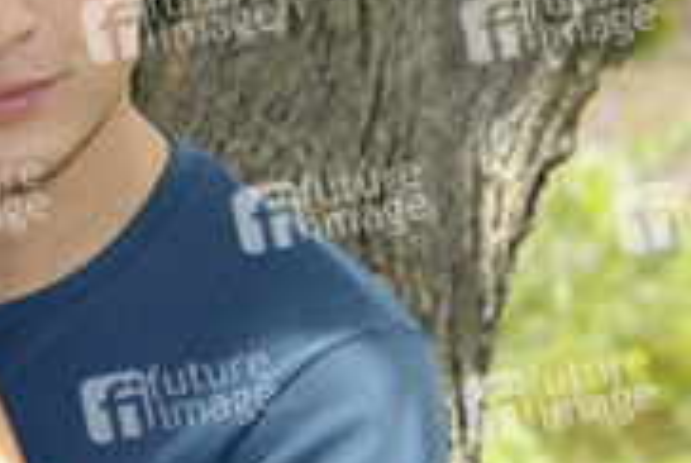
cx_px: -156
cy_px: 114
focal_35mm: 258
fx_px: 4960
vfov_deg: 5.3
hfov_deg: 7.9
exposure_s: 1/200
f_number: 7.1
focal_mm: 70
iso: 400
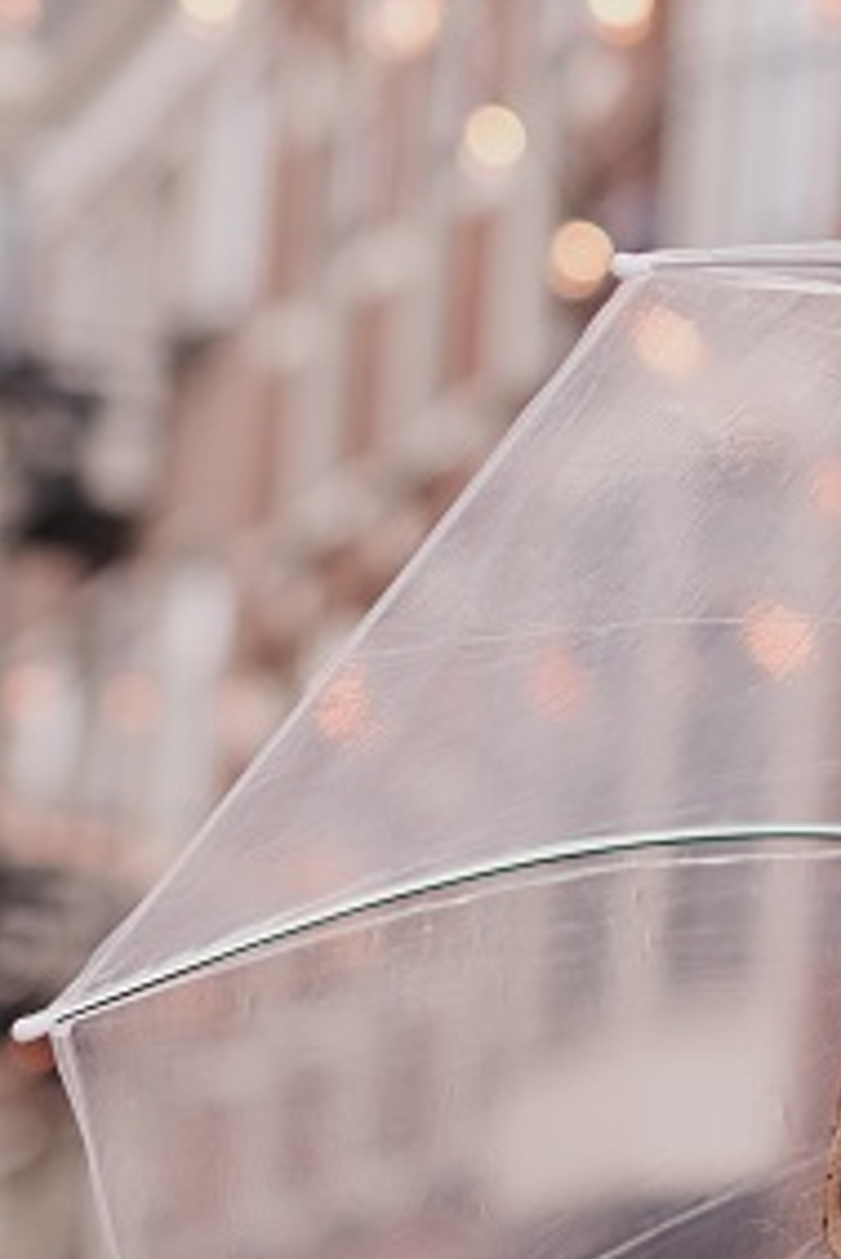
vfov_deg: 11.0
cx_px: 1339
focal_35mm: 187
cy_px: 881
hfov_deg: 7.2
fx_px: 6544
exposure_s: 1/125
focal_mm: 35
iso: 250
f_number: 1.8
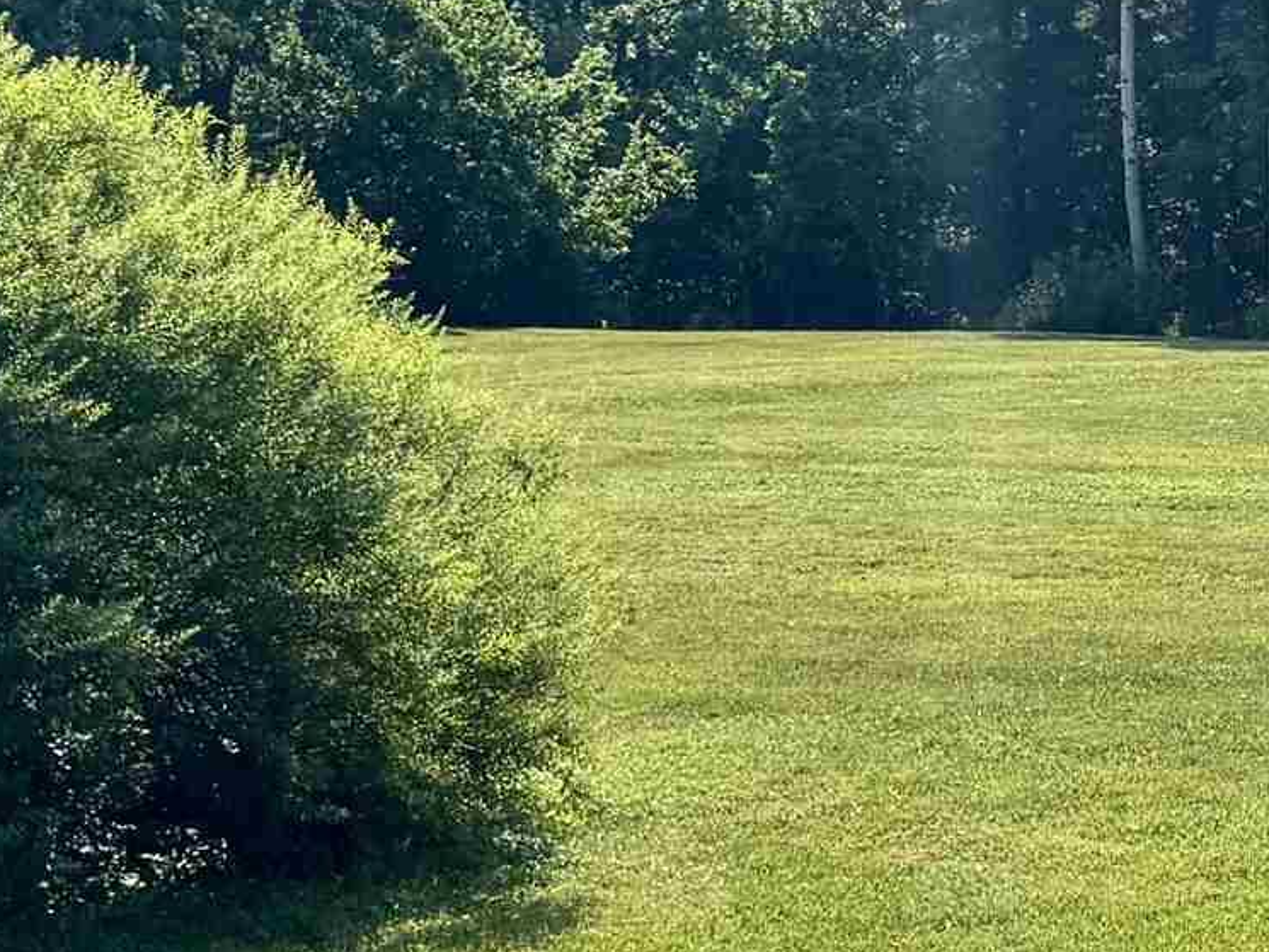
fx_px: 3630
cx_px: 1543
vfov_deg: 14.9
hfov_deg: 18.7
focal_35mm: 99
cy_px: 252
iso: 80
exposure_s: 1/5814
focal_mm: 6.76
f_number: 1.78
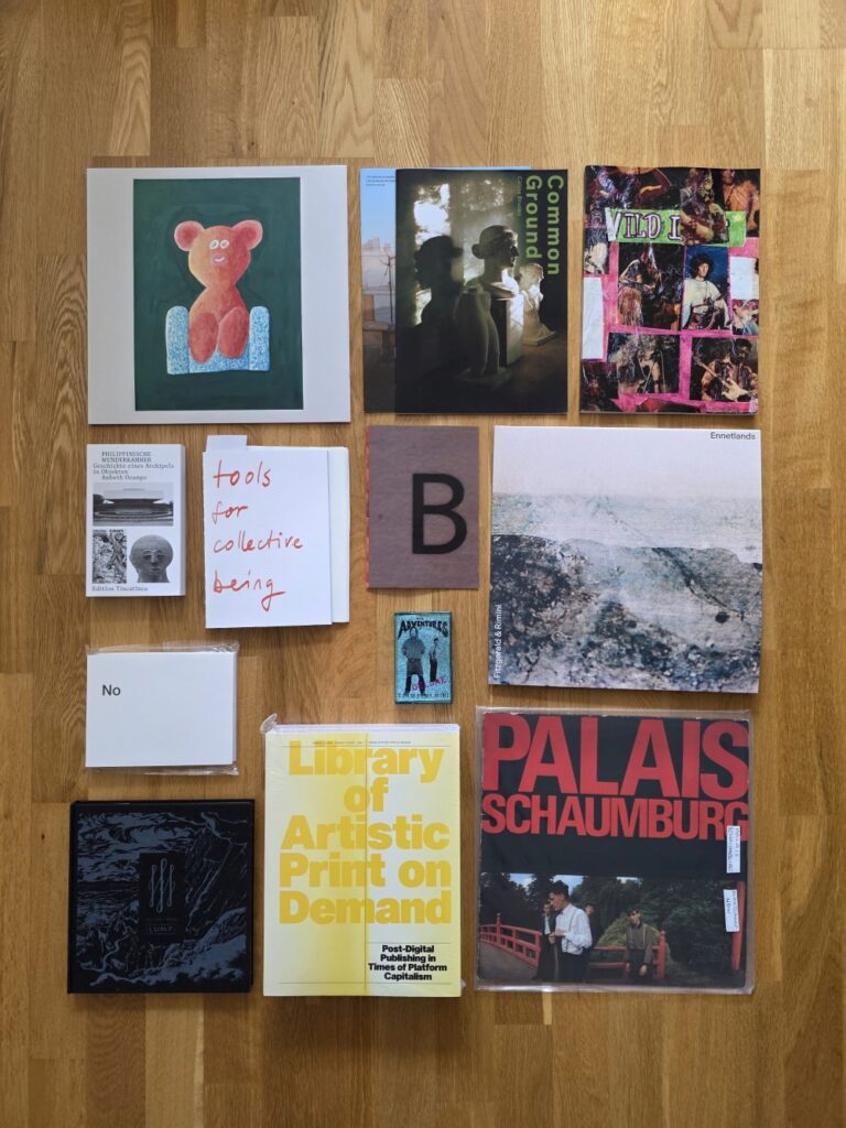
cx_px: 423
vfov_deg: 73.9
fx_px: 749
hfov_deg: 58.9
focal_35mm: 23
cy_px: 564
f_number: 1.7
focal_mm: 6.3
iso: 400
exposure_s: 1/100
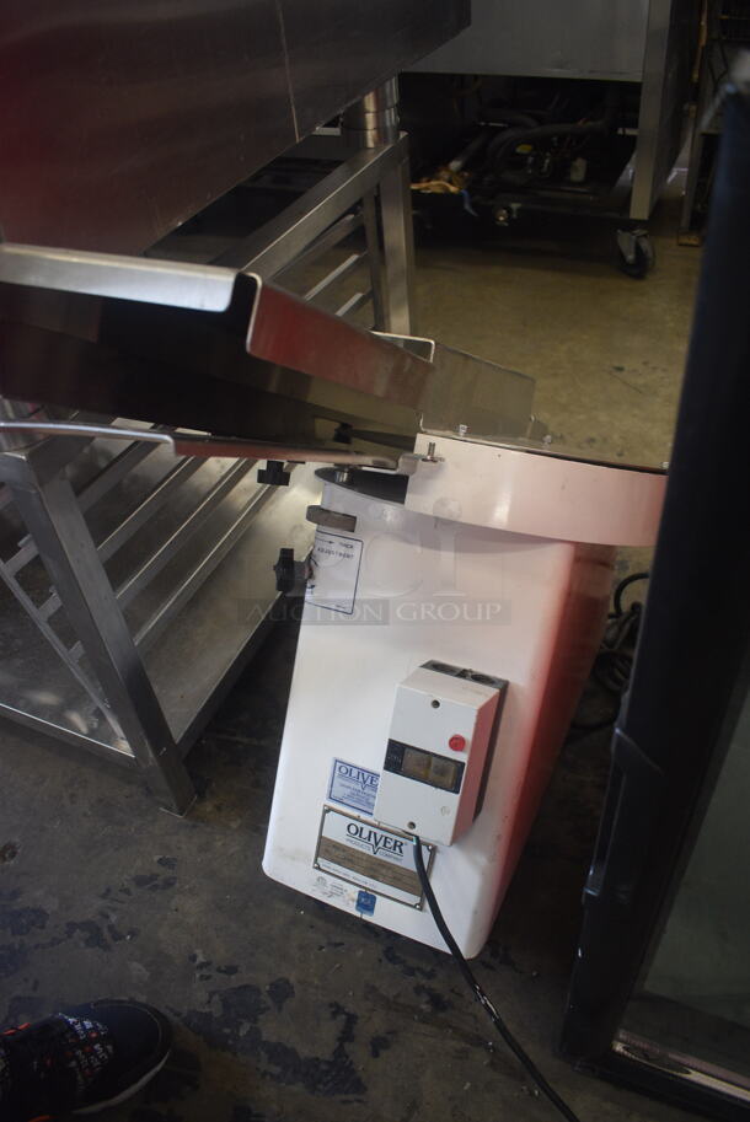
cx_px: 375
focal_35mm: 27
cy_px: 561
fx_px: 842
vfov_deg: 67.3
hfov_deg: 48.0
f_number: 3.5
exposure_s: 1/125
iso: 1000
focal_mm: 18
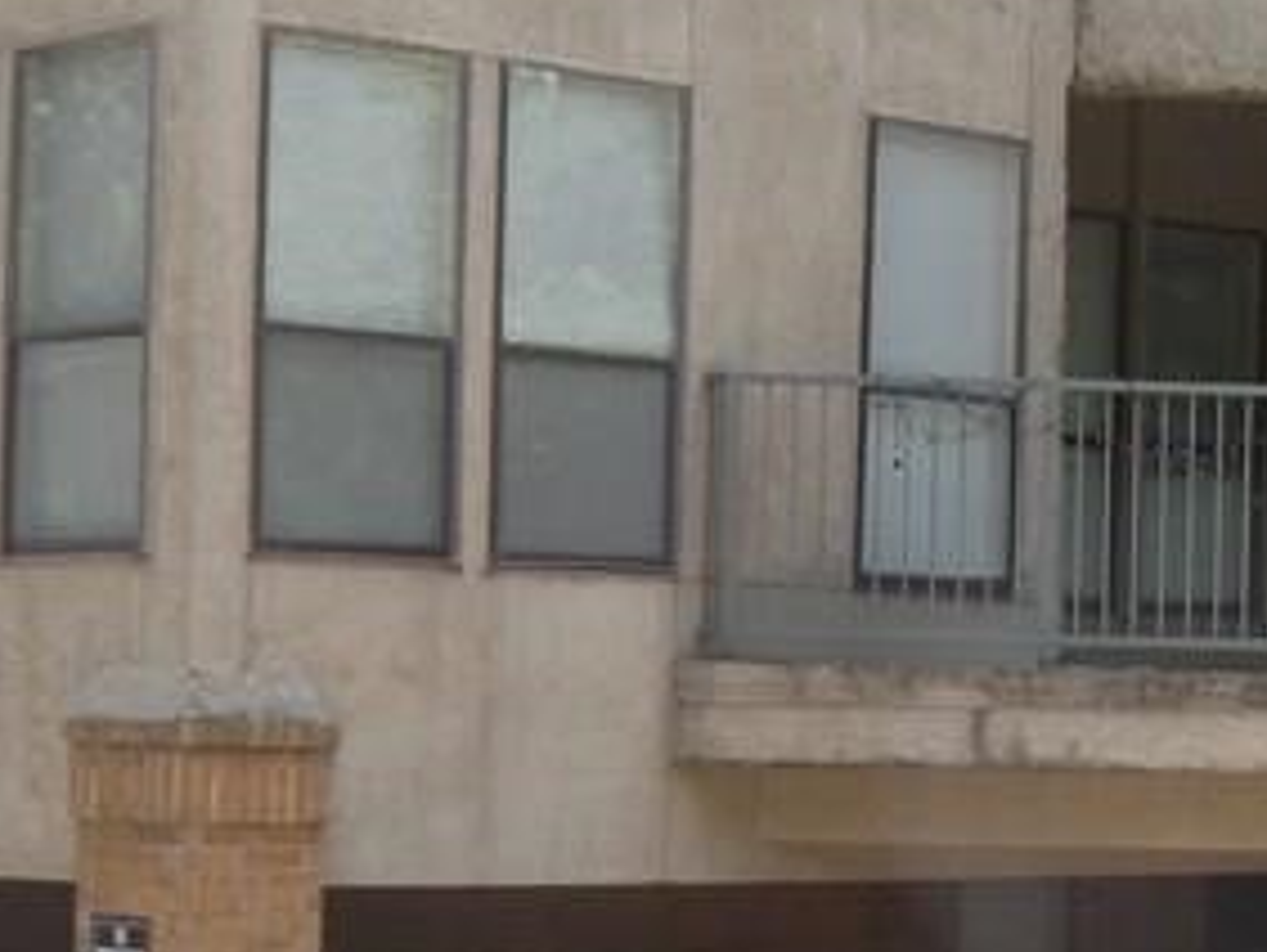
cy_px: 624
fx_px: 4652
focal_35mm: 127
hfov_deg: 15.1
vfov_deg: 11.7
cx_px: 1433
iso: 89
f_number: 3.8
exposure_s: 1/253
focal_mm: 5.9
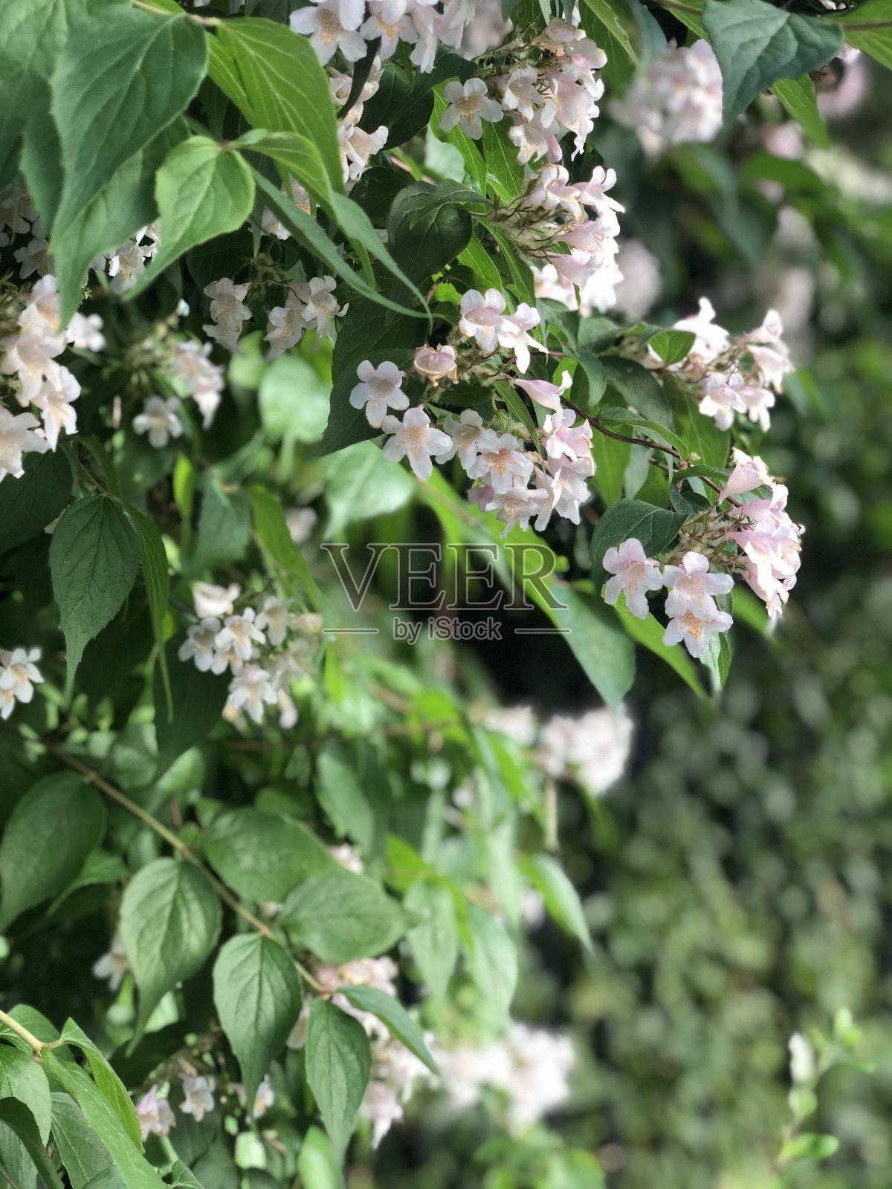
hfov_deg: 28.0
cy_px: 594
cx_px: 446
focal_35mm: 52
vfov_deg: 36.8
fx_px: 1787
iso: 16
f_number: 2.4
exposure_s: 1/60
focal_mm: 6
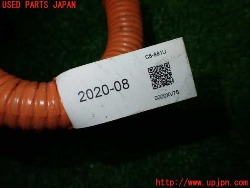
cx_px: 125
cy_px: 94
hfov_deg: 60.0
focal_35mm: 30
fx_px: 217
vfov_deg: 46.8
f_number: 3.2
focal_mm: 5.4
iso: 125
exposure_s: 1/125
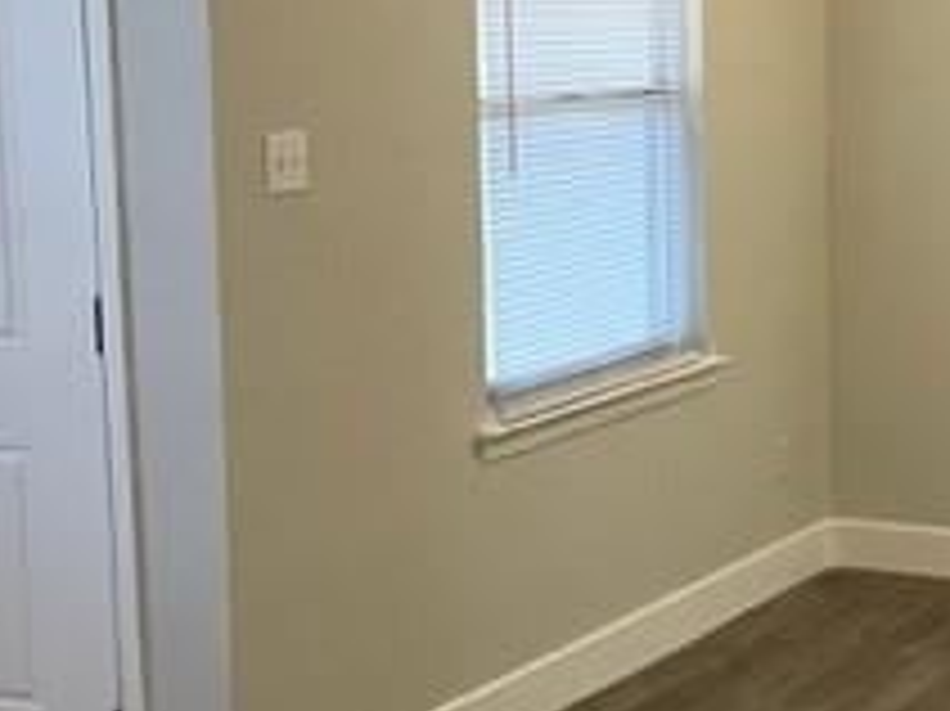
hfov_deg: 23.3
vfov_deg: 18.6
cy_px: 315
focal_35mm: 79
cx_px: 1040
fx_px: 2167
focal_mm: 5.1
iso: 160
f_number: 1.6
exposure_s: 1/60
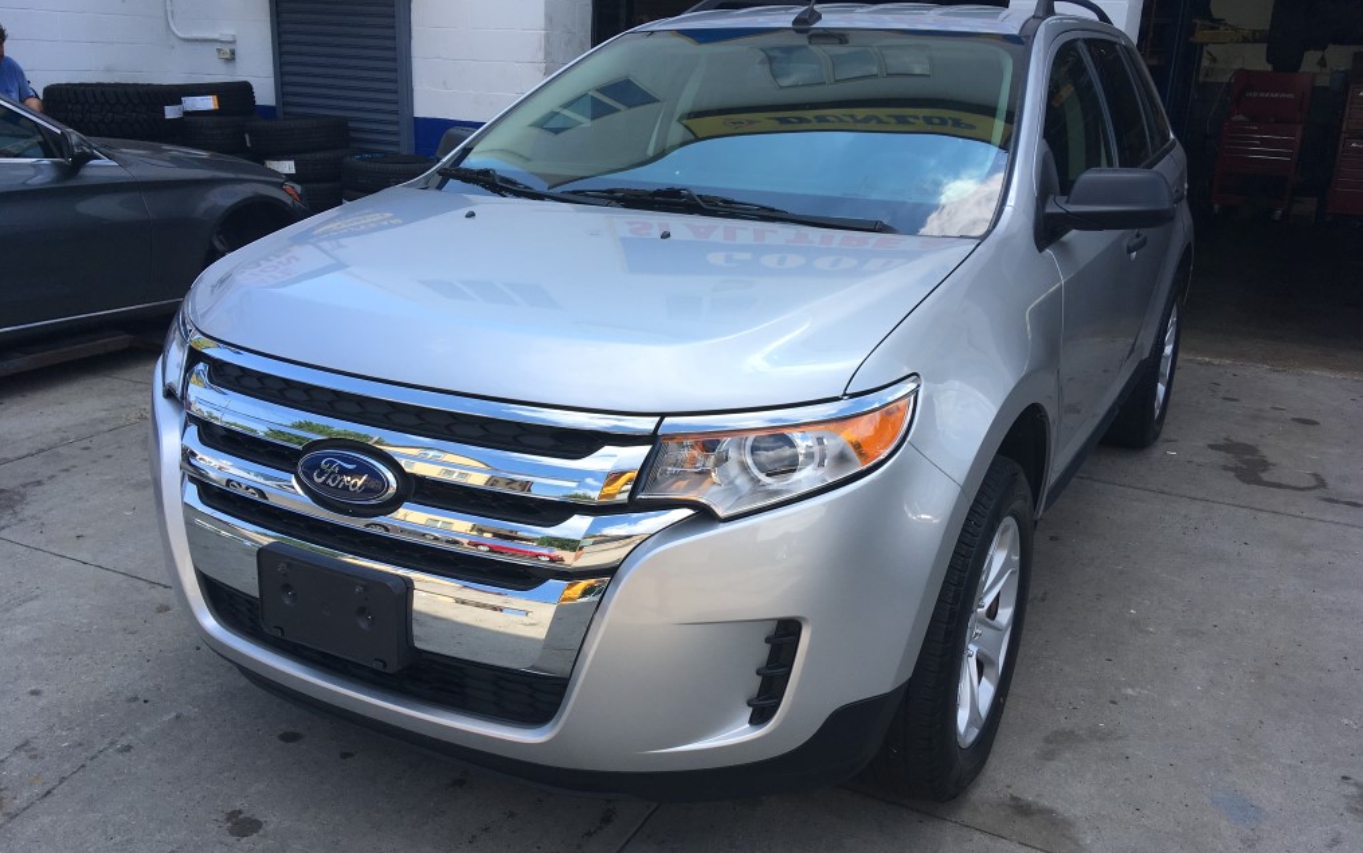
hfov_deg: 61.2
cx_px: 686
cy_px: 422
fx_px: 1152
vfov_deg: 40.6
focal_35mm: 31
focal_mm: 4.15
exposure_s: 1/810
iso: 25
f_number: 2.2
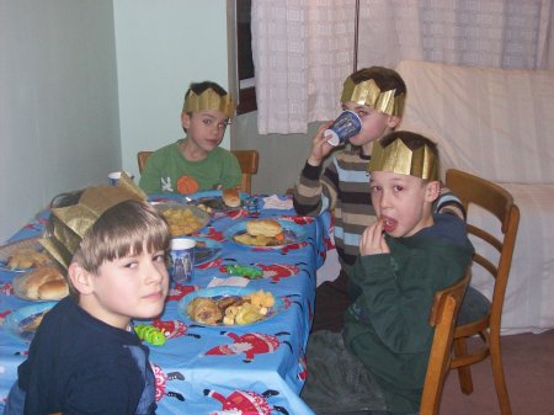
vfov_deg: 26.1
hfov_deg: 34.4
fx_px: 896
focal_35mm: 56
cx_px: 277
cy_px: 208
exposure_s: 1/84.5
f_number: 3.4
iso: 200
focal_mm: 9.4
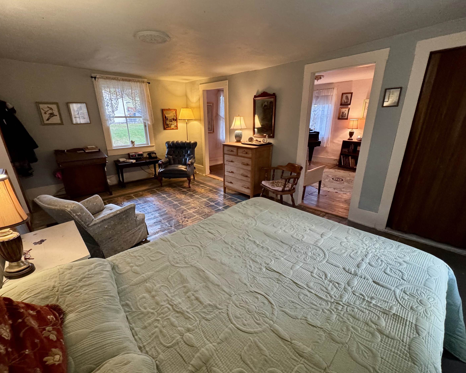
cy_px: 189
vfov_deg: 84.0
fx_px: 207
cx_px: 223
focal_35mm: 15
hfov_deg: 96.7
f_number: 2.2
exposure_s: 1/60
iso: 500
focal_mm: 2.22
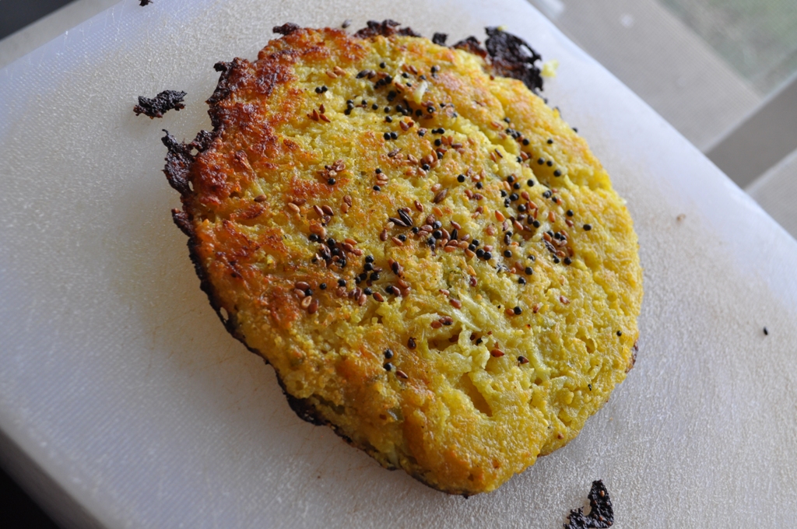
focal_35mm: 42
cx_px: 398
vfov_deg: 31.8
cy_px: 264
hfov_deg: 46.5
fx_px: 929
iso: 400
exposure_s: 1/60
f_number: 6.3
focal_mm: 28
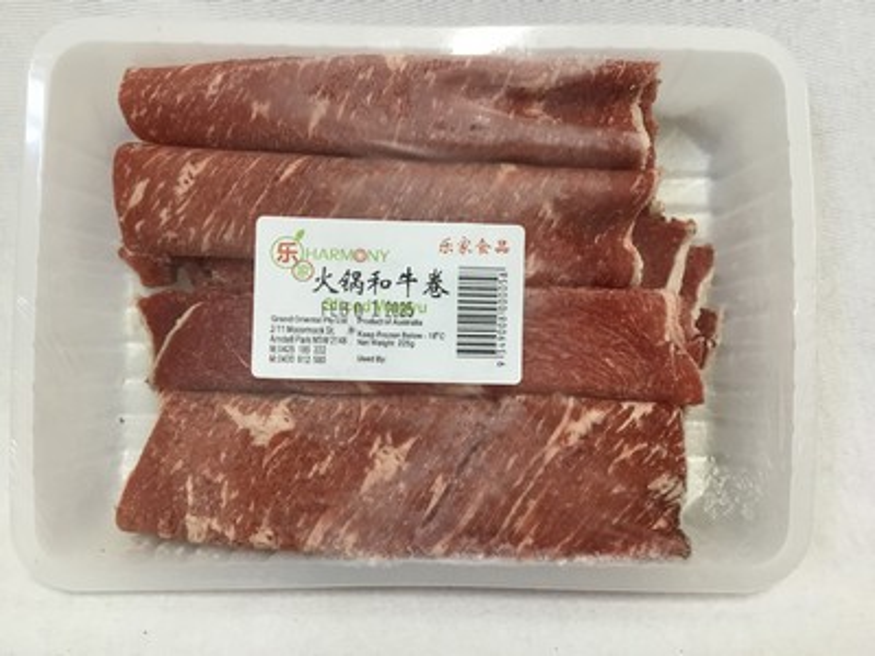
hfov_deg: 58.4
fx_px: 784
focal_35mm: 31
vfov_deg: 45.4
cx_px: 438
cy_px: 328
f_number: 2.4
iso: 100
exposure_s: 1/33
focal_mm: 3.3
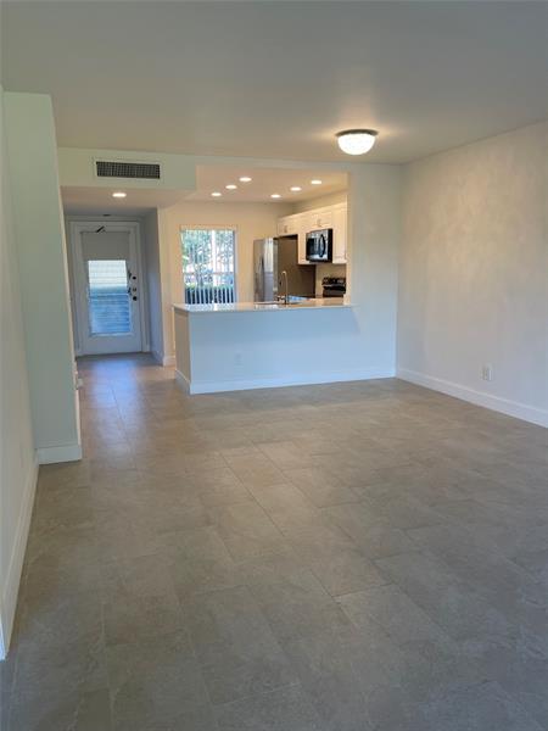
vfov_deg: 69.4
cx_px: 274
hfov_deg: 54.9
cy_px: 366
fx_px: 528
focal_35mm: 25
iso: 80
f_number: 1.6
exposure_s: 1/120
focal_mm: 5.1
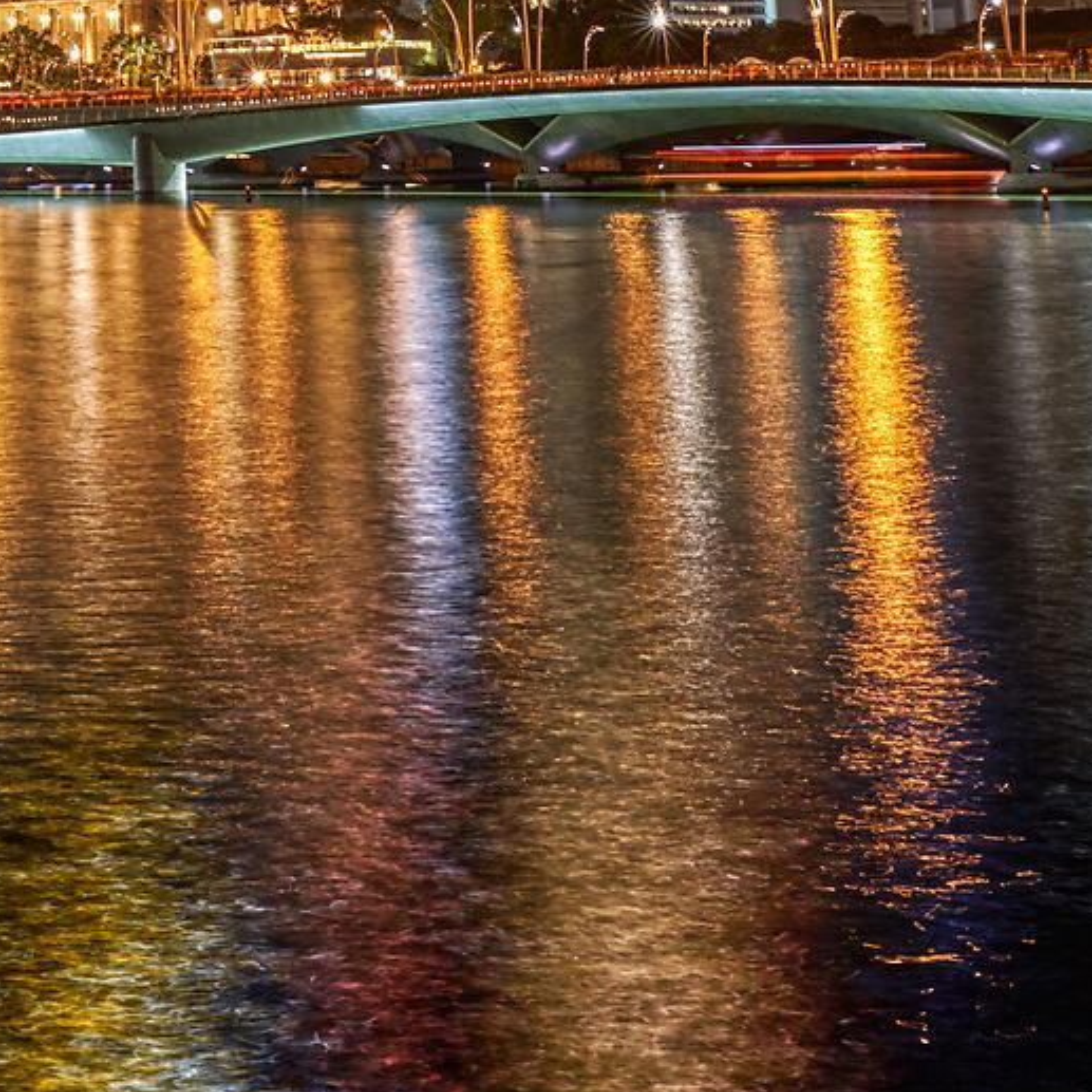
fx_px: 2534
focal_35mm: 71
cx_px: -349
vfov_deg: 22.5
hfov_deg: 21.8
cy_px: -204
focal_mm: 18
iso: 100
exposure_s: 13
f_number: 11
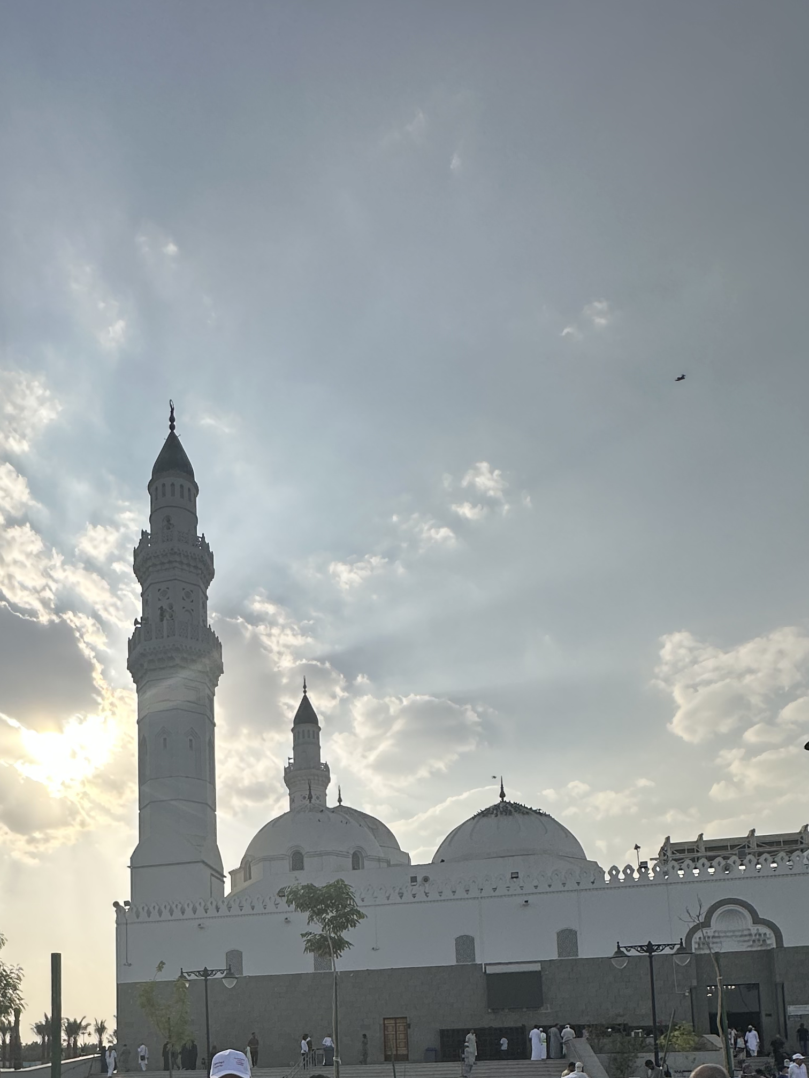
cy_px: 992
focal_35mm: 28
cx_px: 258
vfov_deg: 54.3
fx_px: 873
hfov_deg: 48.8
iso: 50
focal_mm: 2.22
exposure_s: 1/4831
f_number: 2.2
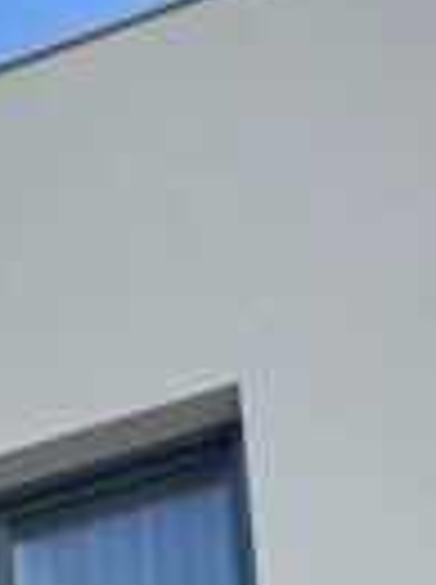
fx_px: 2595
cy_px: 1775
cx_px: -874
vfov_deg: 9.7
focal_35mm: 154
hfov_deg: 8.2
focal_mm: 6.76
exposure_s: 1/3413
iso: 80
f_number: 1.78
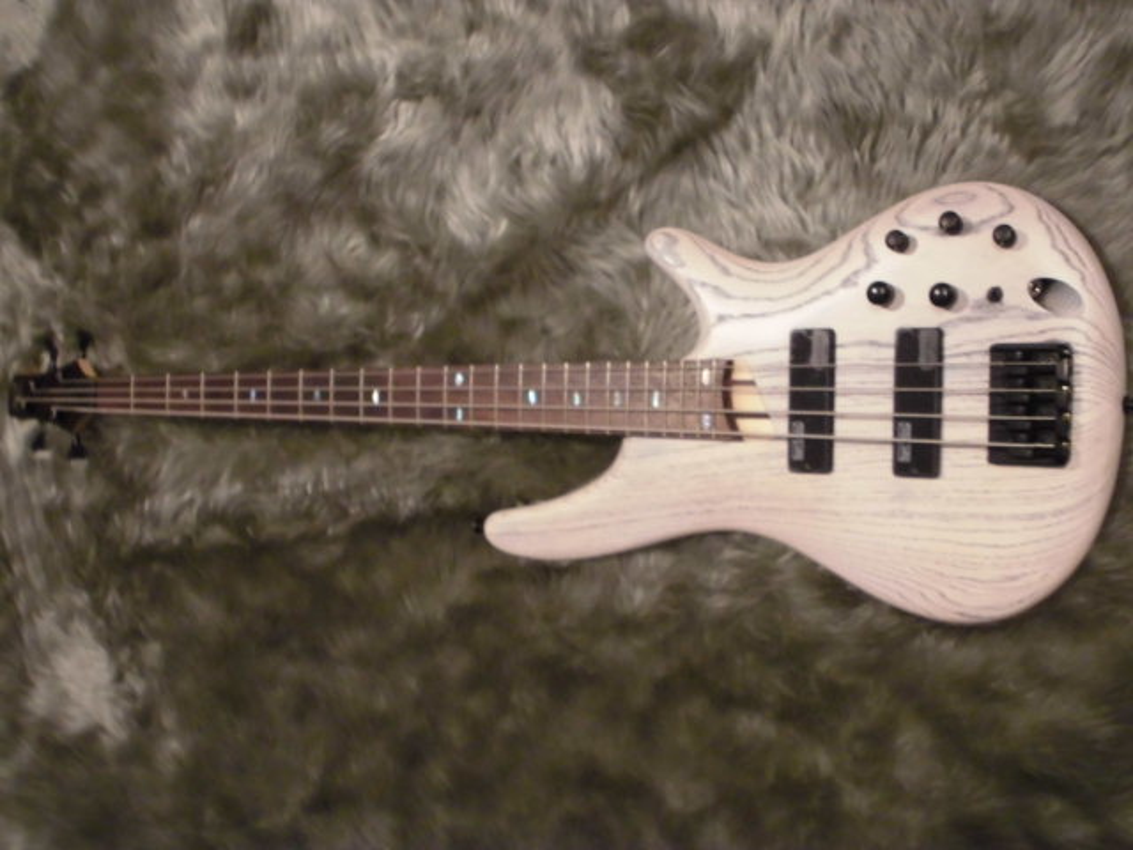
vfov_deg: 33.6
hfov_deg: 43.9
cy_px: 425
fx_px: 1407
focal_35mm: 43
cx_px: 566
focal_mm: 7.8
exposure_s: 1/3.33
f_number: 4.5
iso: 400
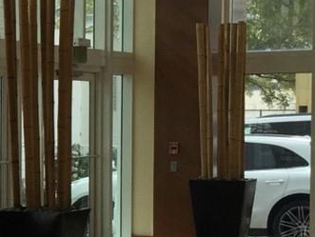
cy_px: 178
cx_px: -245
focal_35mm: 140
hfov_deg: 12.8
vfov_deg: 10.6
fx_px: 1275
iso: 32
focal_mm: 4.15
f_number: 2.2
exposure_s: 1/514
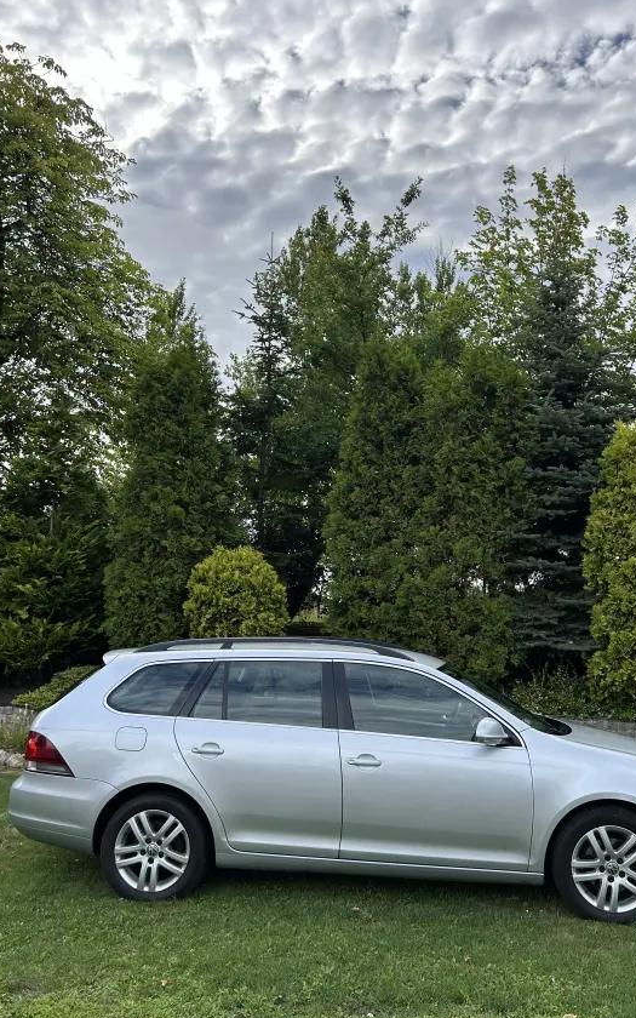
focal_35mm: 28
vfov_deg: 66.5
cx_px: 380
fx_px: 777
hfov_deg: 44.3
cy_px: 512
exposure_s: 1/2008
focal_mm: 5.7
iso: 50
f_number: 1.5
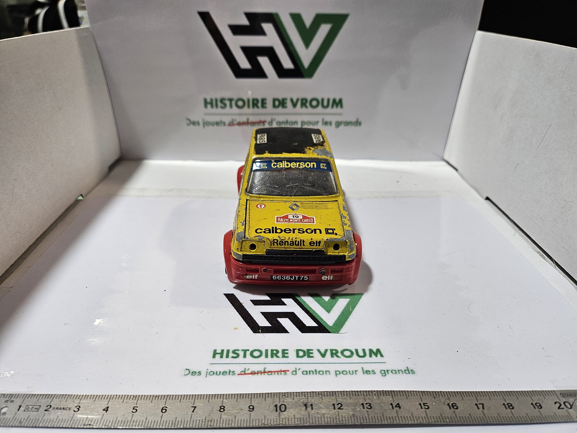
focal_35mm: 24
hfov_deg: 71.6
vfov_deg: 56.8
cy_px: 216
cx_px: 288
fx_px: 400
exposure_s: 1/100
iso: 100
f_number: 1.8
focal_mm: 5
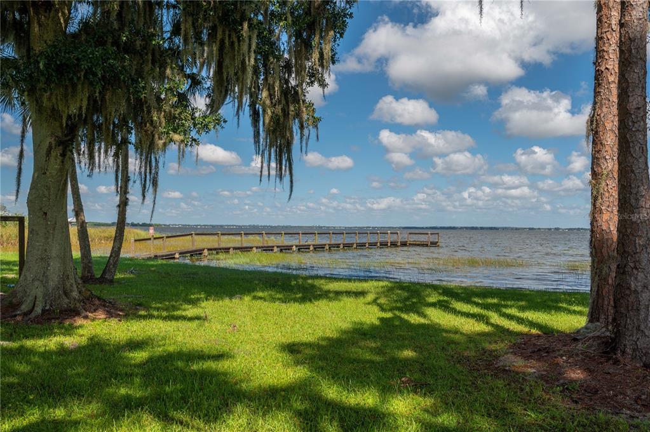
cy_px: 216
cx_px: 325
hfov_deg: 62.0
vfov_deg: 43.5
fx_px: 541
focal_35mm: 30
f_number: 8
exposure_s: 1/100
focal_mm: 30
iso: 100
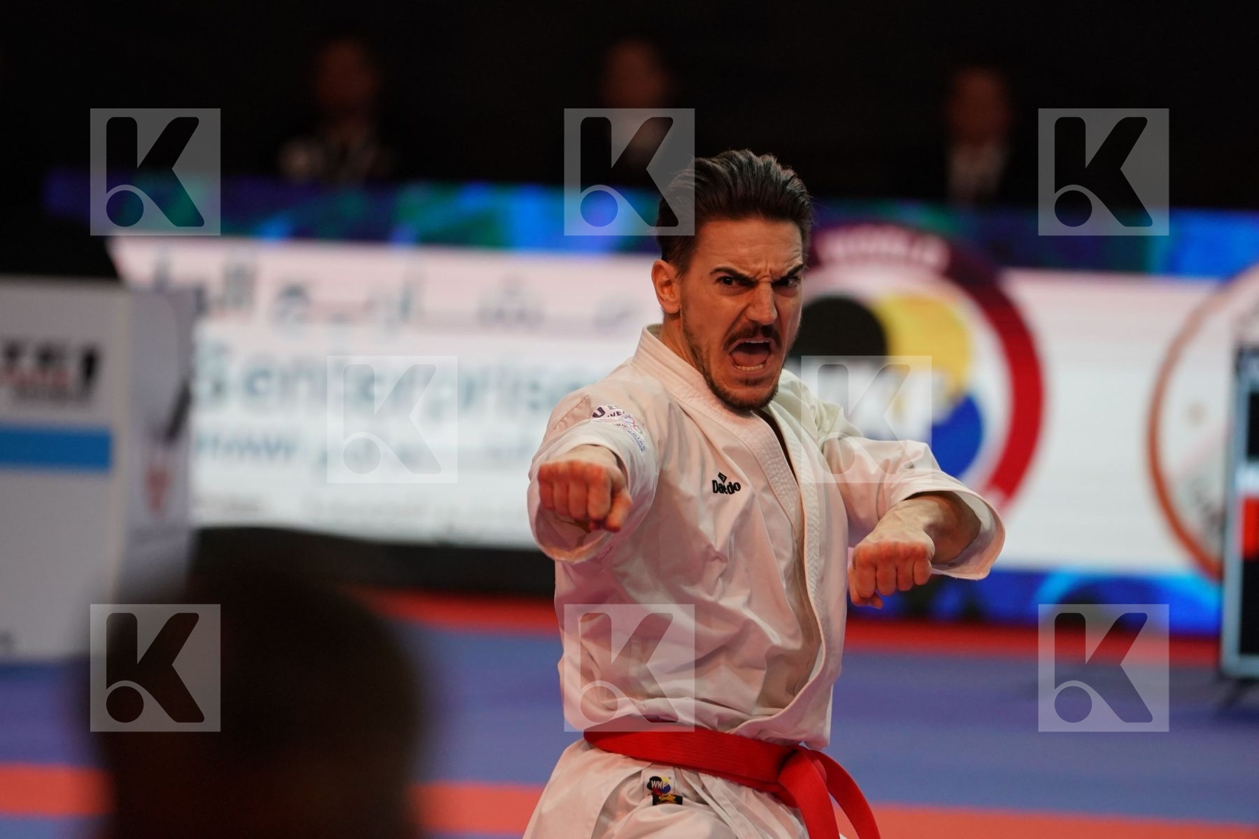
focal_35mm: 300
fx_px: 10491
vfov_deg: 4.6
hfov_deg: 6.9
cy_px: 420
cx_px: 630
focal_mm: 200
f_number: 2.8
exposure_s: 1/500
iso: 2000
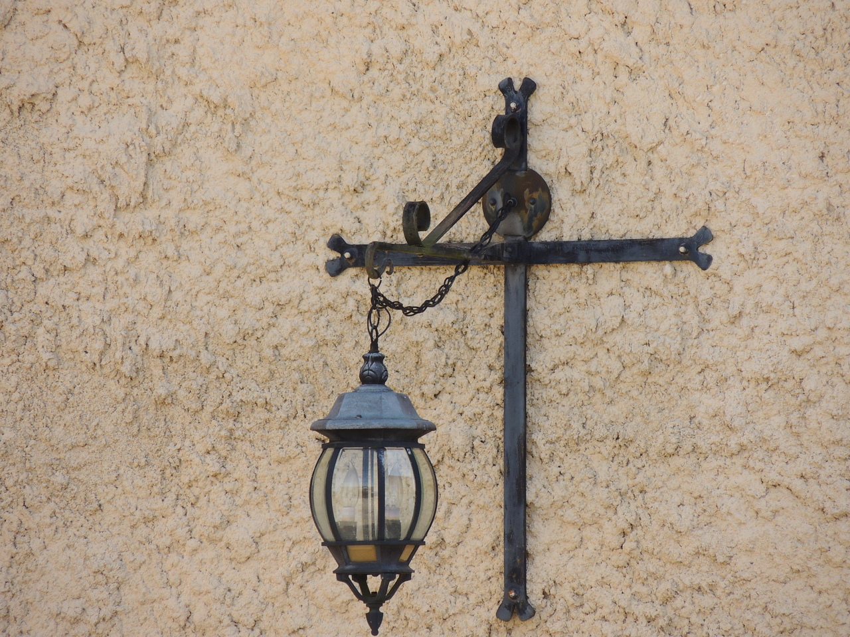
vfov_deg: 2.0
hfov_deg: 2.6
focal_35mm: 750
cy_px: 318
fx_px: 18416
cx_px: 425
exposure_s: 1/400
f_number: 5.1
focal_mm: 133.7
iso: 220
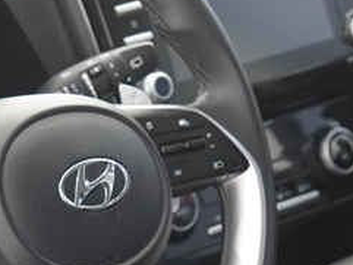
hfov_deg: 10.1
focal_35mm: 196
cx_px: 100
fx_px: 2000
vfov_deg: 7.6
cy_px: 197
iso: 1600
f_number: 3.5
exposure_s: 1/60
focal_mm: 32
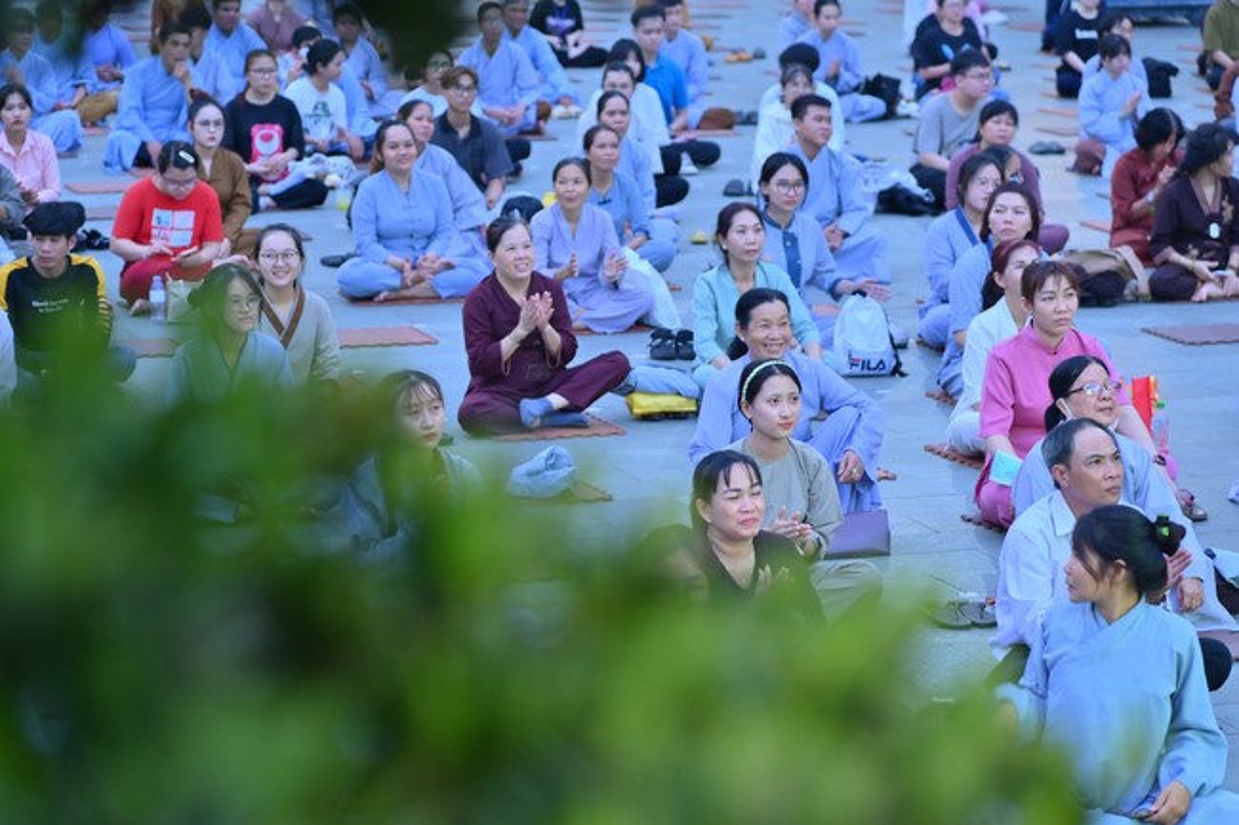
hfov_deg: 17.1
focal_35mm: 120
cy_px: 412
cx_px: 620
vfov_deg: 11.4
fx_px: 4129
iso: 1000
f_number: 4.5
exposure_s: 1/100
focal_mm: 120
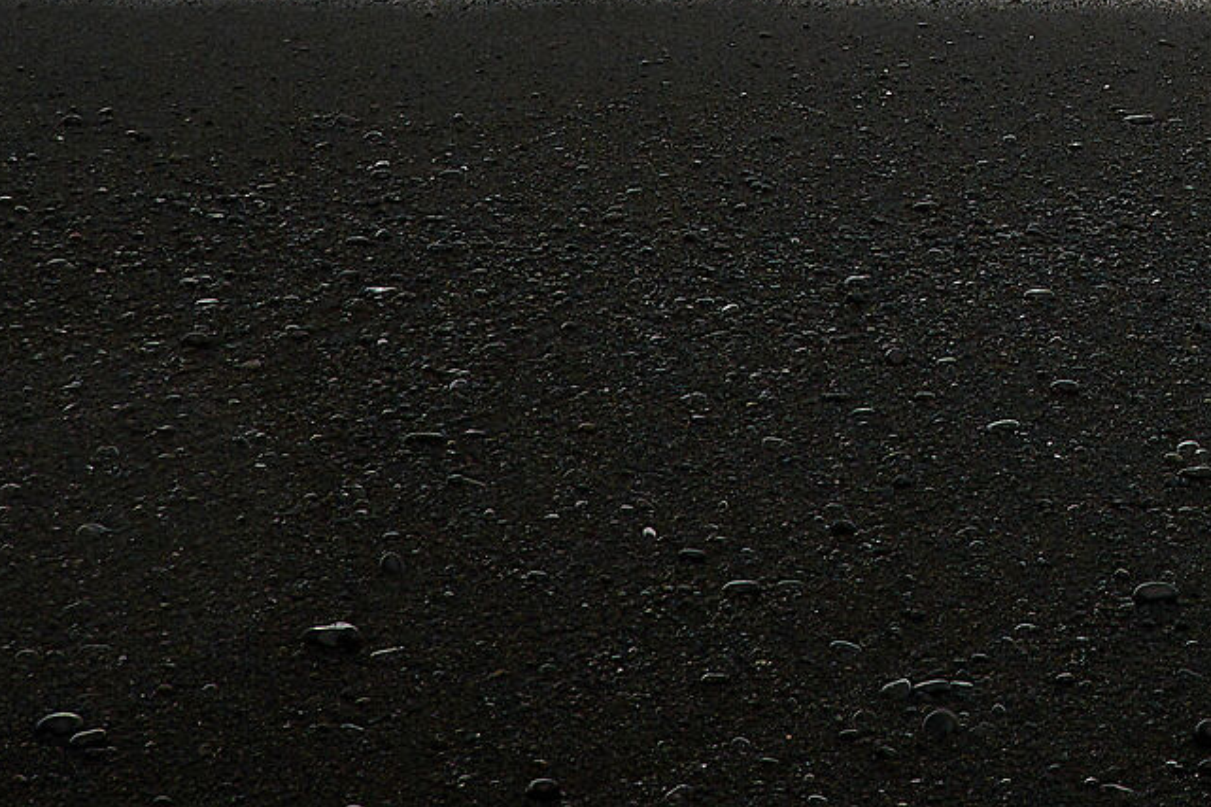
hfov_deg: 15.0
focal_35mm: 131
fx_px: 4405
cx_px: 1504
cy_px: -690
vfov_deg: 9.9
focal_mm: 23
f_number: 16
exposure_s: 5
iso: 200
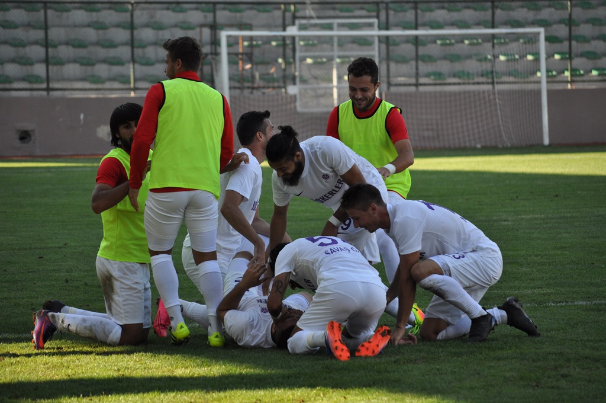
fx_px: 3657
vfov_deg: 6.3
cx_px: 303
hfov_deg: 9.5
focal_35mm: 218
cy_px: 202
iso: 640
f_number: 5
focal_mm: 145
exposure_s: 1/1000
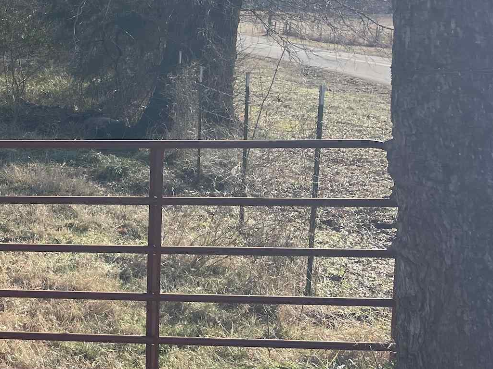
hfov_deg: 26.6
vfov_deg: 22.6
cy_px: 174
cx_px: -93
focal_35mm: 65
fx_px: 926
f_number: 1.6
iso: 32
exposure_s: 1/1887
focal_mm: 4.2
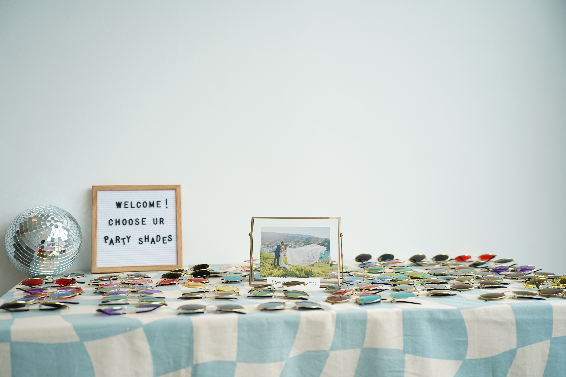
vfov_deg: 30.5
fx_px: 692
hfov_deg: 44.5
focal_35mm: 44
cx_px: 283
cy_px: 188
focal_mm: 44
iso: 500
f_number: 2.5
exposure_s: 1/320
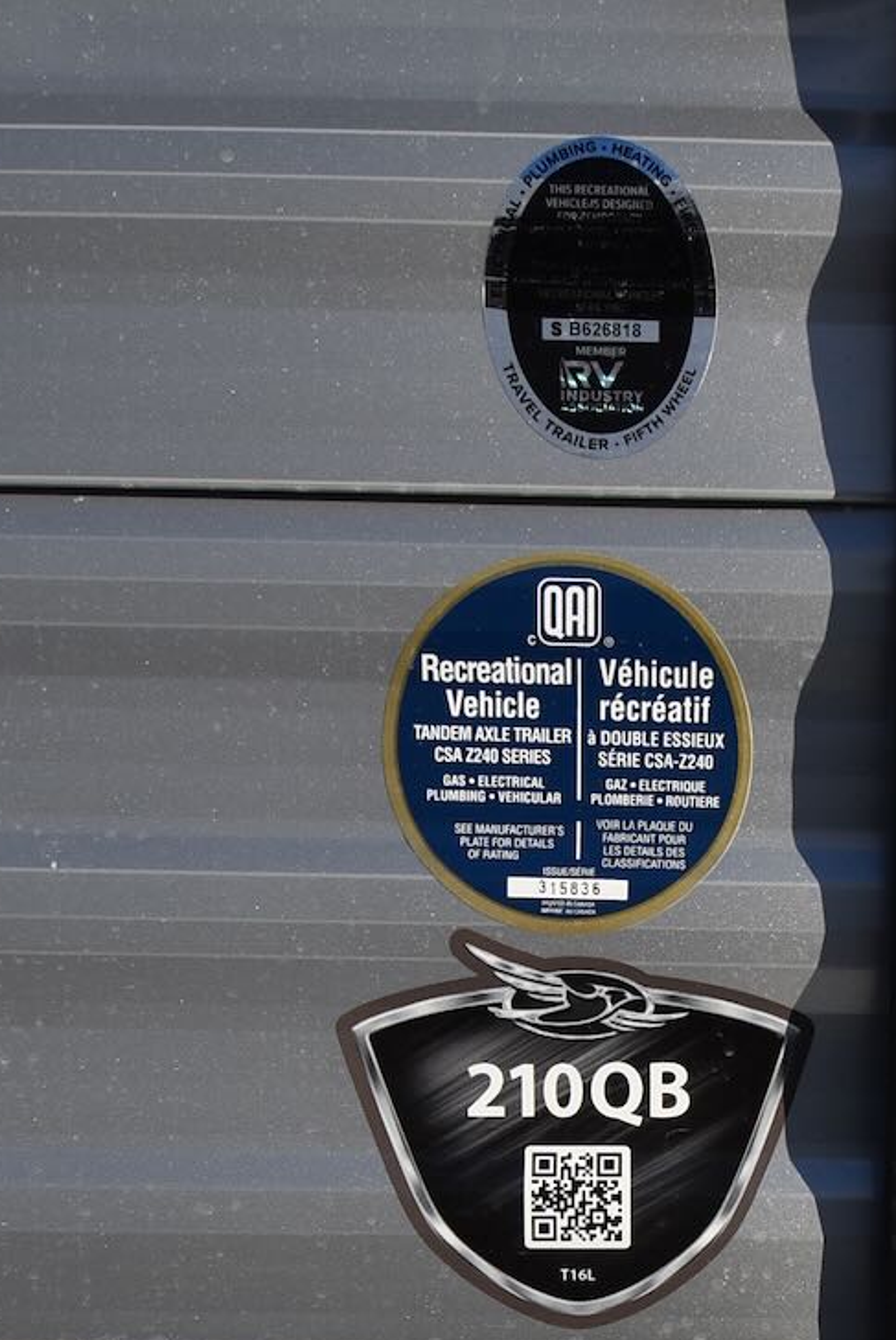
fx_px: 1796
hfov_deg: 27.3
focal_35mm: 48
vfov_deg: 36.1
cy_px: 1390
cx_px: 756
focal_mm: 13
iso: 200
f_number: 10
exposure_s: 1/400
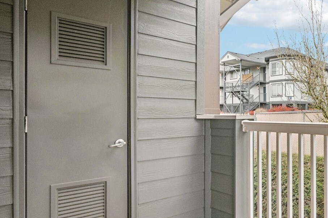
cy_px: 120
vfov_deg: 43.5
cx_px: 296
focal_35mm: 30
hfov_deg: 54.0
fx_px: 273
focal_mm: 16
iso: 400
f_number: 8
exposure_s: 1/100
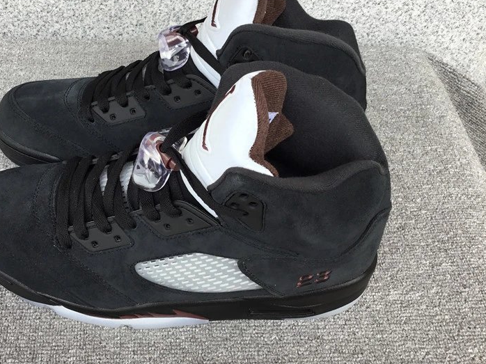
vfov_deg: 35.9
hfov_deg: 46.4
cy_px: 158
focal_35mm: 40
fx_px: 561
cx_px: 182
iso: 25
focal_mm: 3.3
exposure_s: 1/252
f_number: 2.4
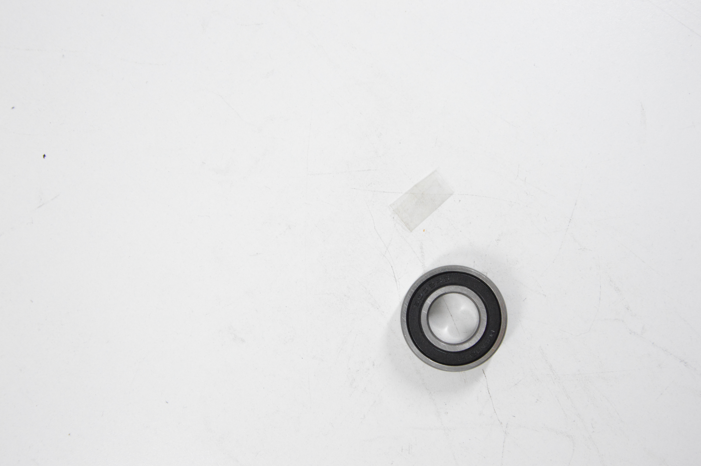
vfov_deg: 20.1
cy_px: 233
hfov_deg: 29.9
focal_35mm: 68
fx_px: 1313
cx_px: 350
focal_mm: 45
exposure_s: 1/100
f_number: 8
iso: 3200
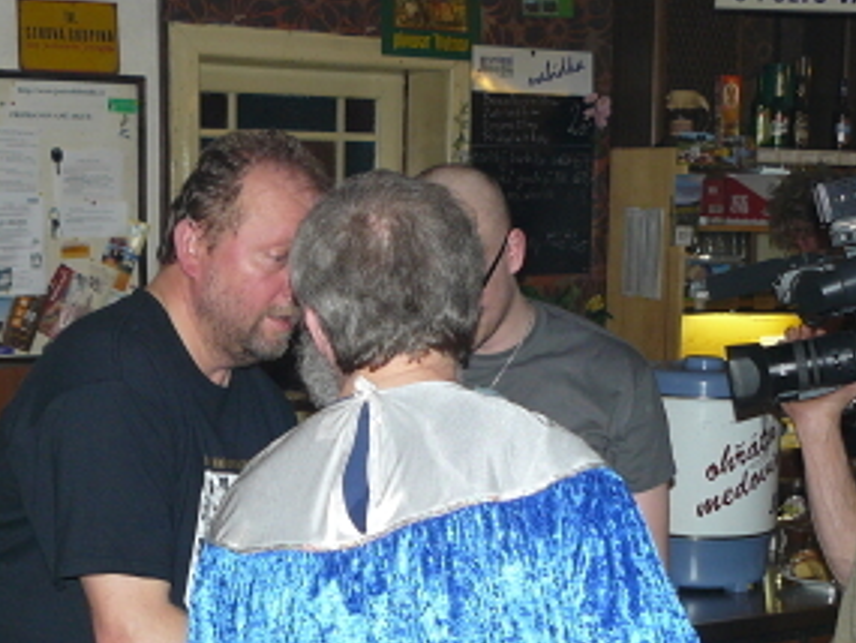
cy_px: 511
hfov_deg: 30.2
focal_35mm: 64
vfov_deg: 22.6
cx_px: 360
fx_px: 1583
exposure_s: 1/30
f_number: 2.8
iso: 125
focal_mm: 6
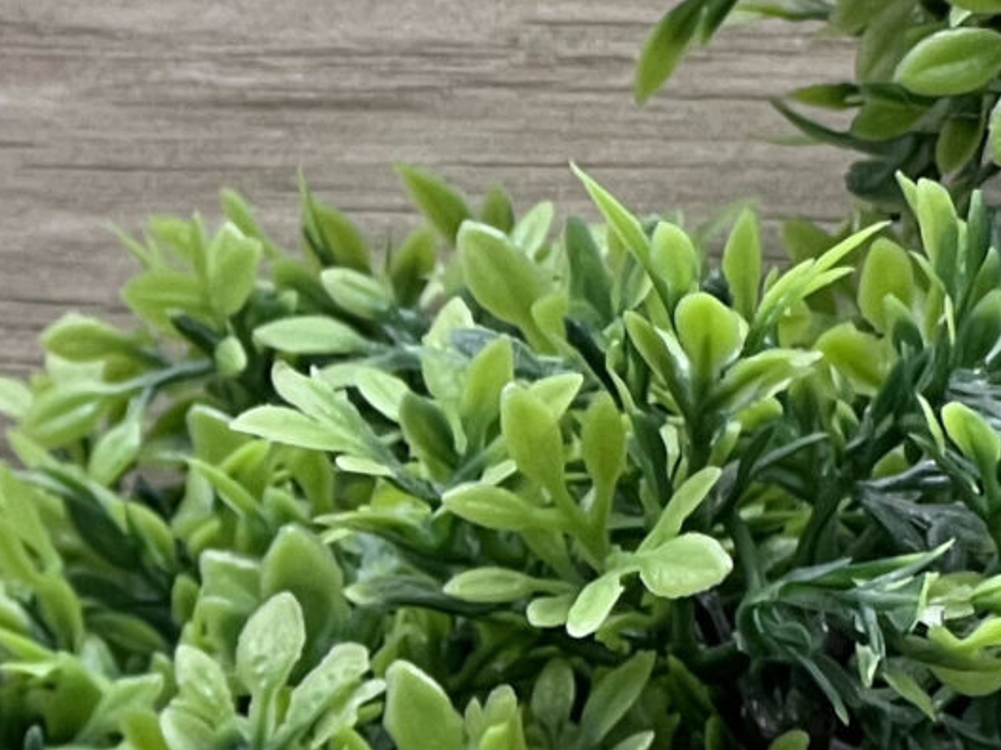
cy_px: 1453
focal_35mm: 374
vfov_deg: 3.9
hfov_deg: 5.1
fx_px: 10813
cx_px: -1377
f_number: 2.8
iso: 64
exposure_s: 1/100
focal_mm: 9
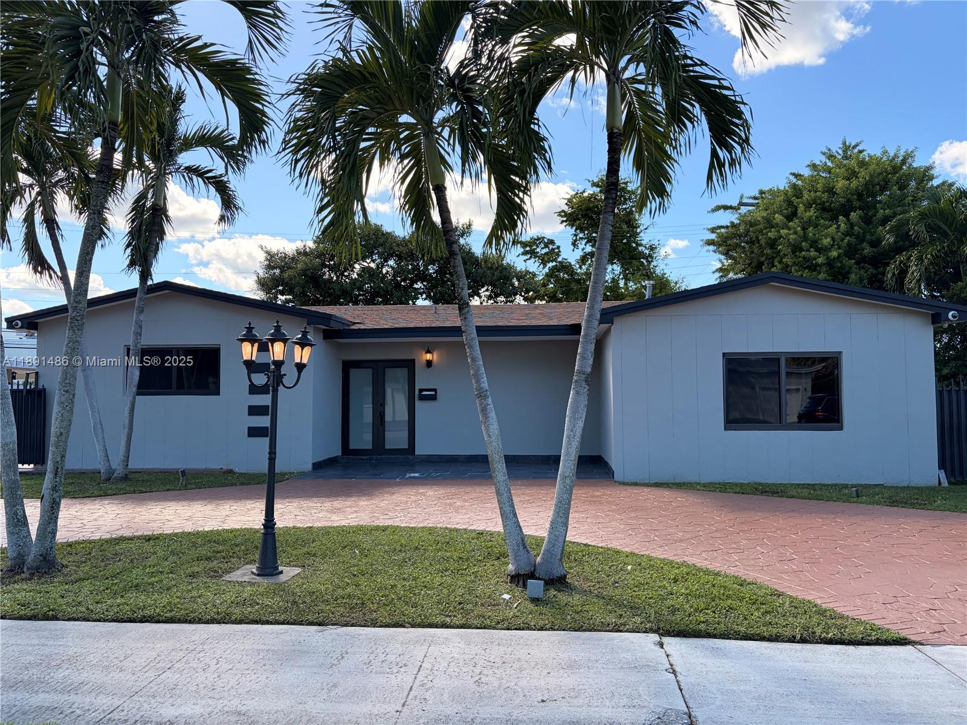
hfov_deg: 67.3
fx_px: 726
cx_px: 484
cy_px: 362
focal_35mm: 26
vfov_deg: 53.1
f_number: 1.6
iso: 64
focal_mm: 5.96
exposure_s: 1/1420
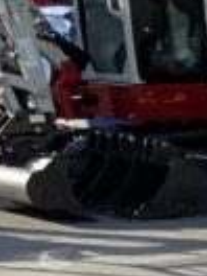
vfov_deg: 8.1
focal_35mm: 225
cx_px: 1052
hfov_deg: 5.2
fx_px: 1794
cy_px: 686
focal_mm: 3
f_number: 1.8
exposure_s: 1/1490
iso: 16
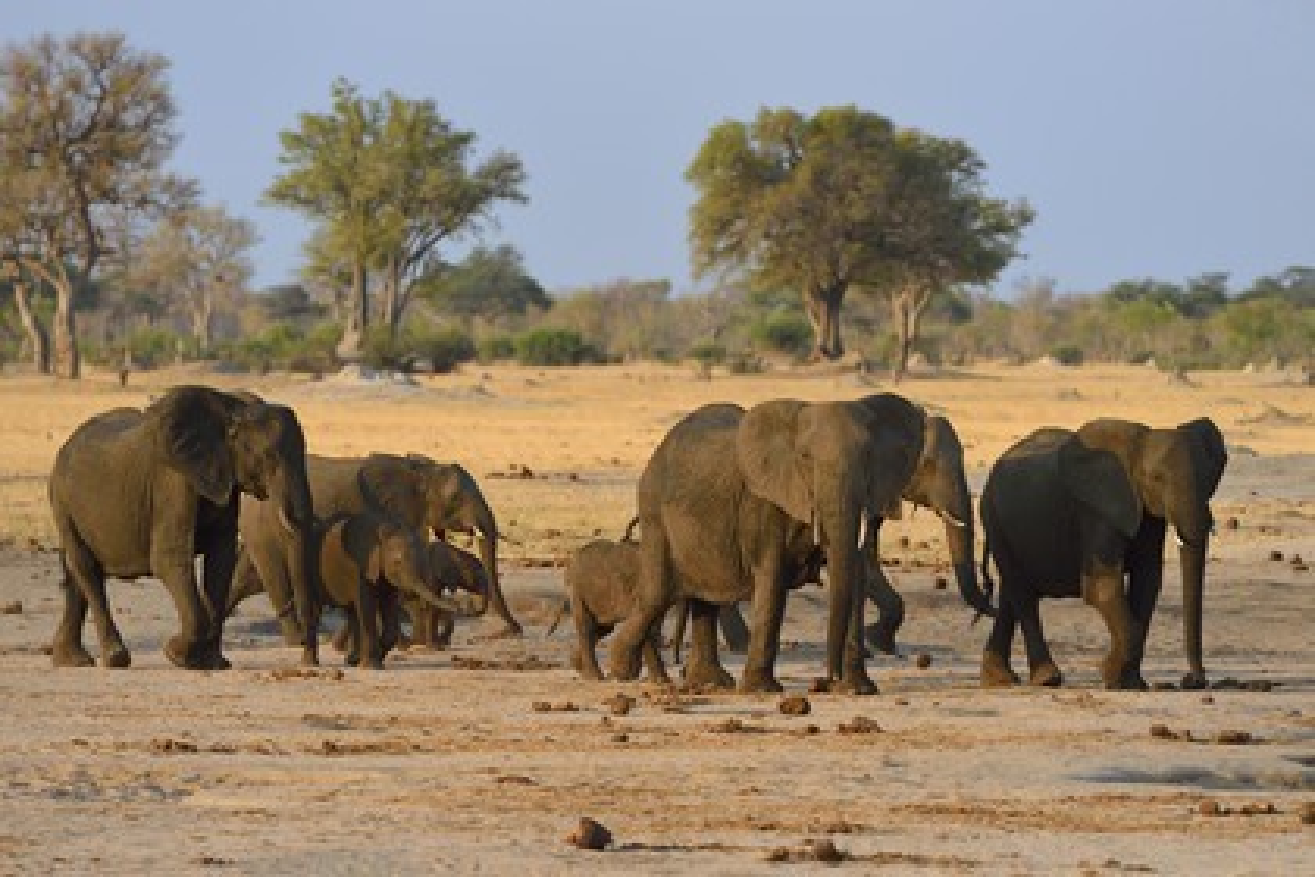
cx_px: 658
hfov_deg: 7.6
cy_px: 438
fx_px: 9862
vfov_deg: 5.1
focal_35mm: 270
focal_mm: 270
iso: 800
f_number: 6.3
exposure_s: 1/1000
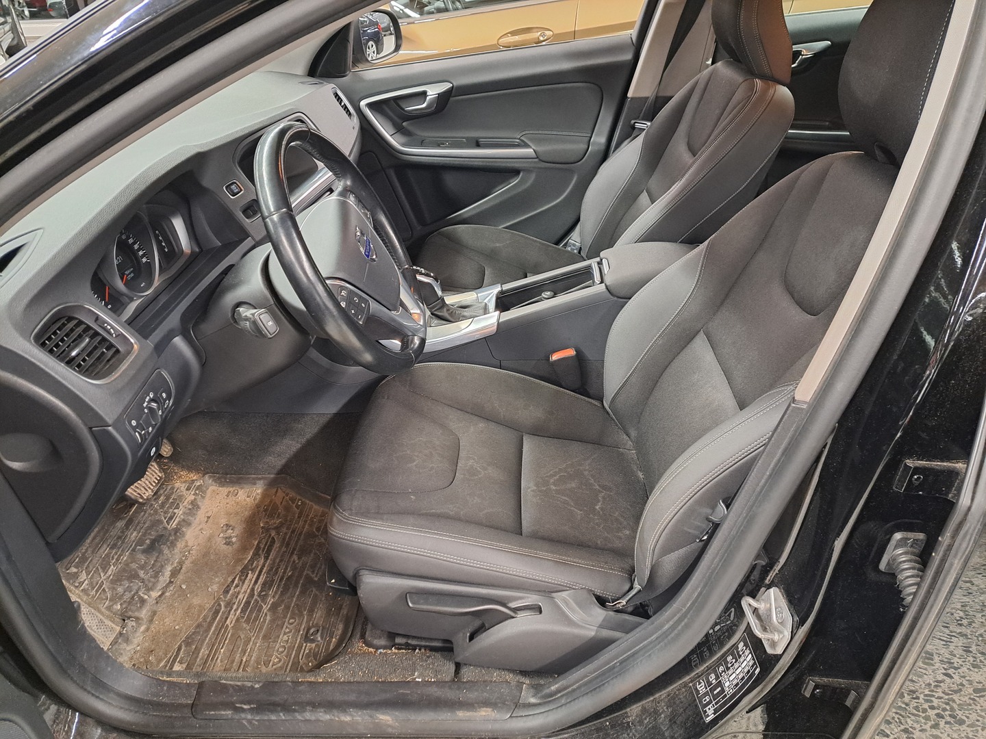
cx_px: 493
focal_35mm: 24
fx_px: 684
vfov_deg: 56.8
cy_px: 370
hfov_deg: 71.6
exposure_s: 1/25
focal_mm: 5.23
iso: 500
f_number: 1.8
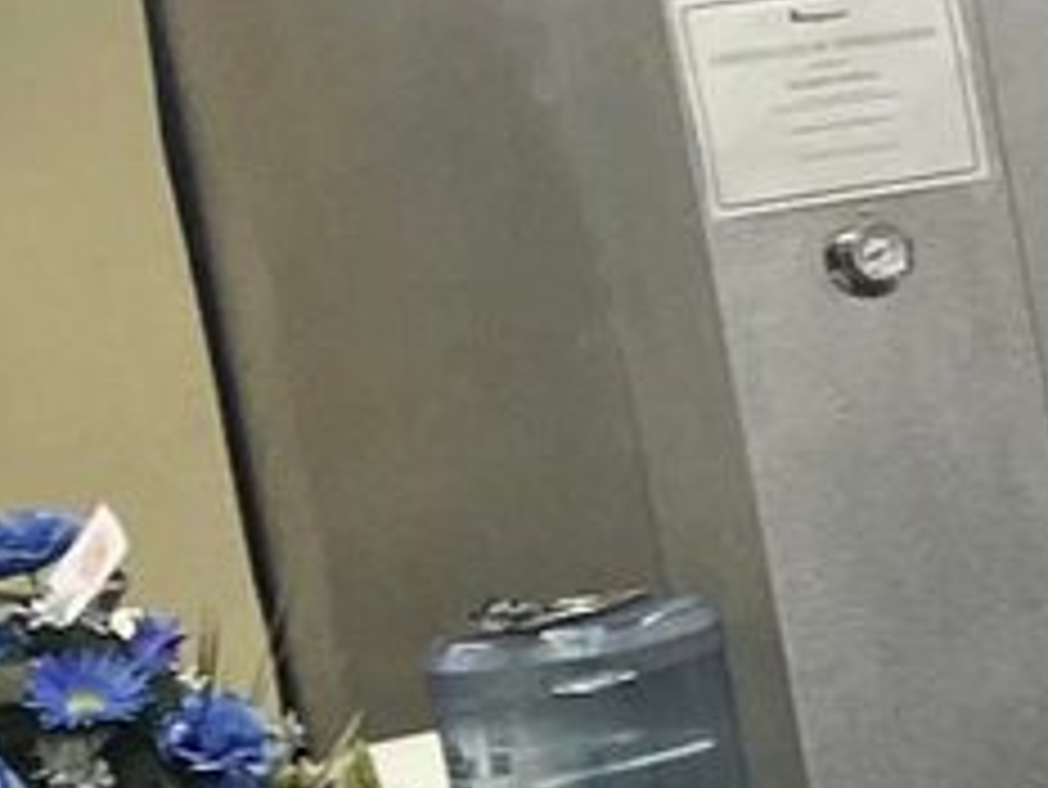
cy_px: 417
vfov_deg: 8.8
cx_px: 2503
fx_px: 5119
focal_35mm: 169
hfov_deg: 10.2
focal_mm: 5.1
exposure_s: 1/120
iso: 80
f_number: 1.6
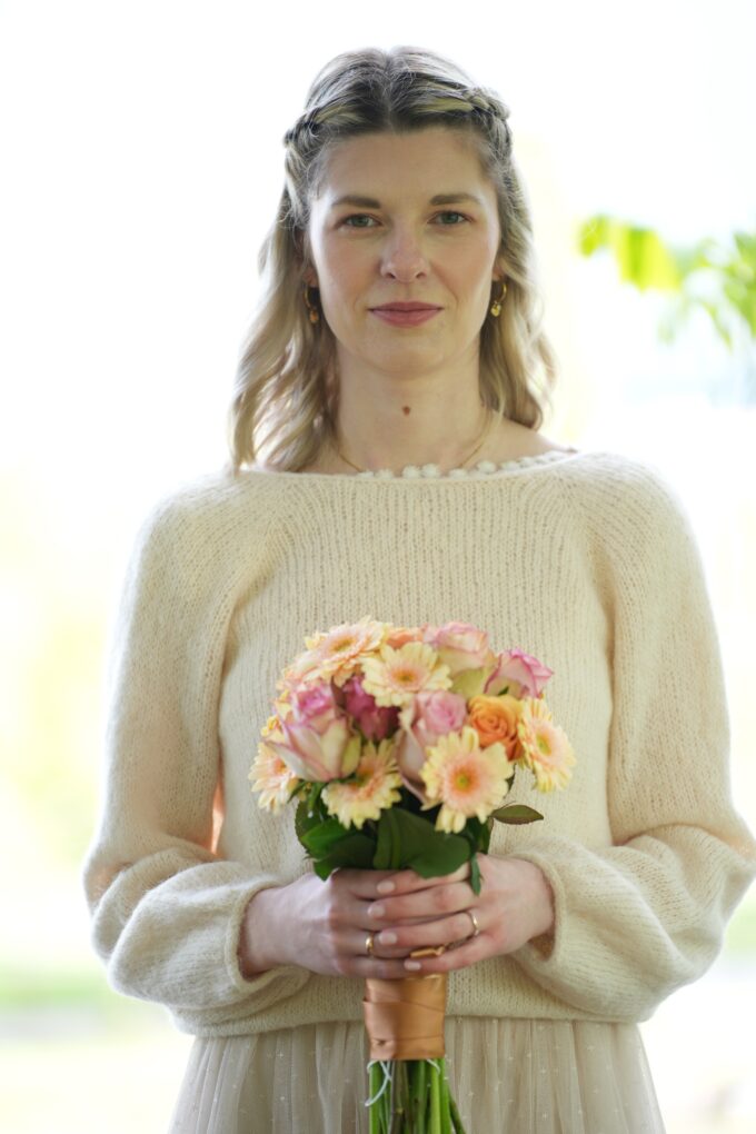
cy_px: 567
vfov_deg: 16.3
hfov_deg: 10.9
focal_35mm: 126
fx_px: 3969
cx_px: 378
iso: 250
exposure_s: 1/160
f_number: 2.8
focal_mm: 126
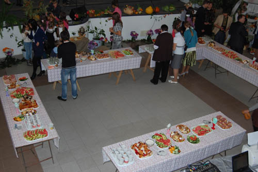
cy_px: 86
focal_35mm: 42
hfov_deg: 46.5
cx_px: 129
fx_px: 301
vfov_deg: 31.8
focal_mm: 28
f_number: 4.2
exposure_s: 1/60
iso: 400
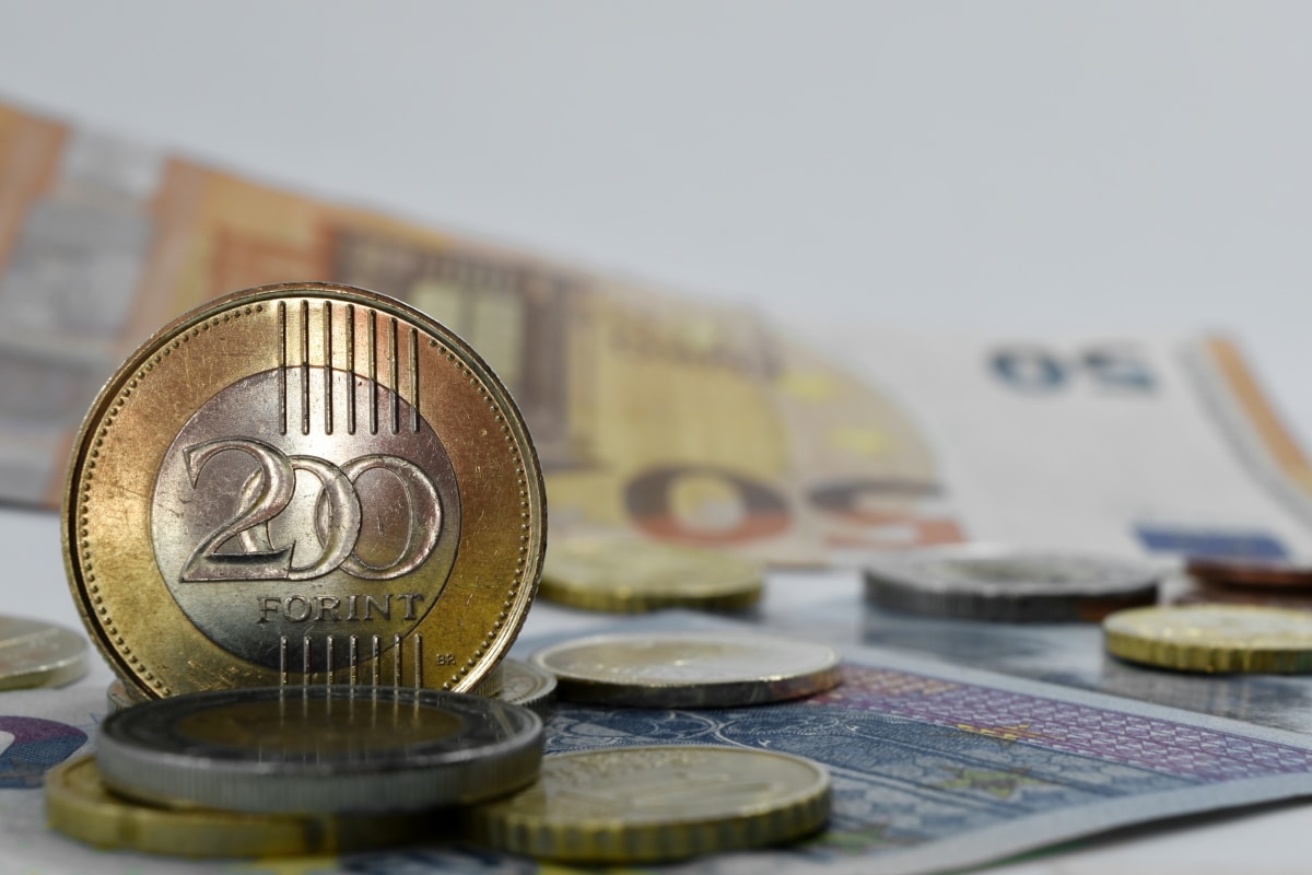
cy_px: 438
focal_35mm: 82
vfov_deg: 16.6
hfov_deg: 24.6
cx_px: 656
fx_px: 3006
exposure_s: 1/100
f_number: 13
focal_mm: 55
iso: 110
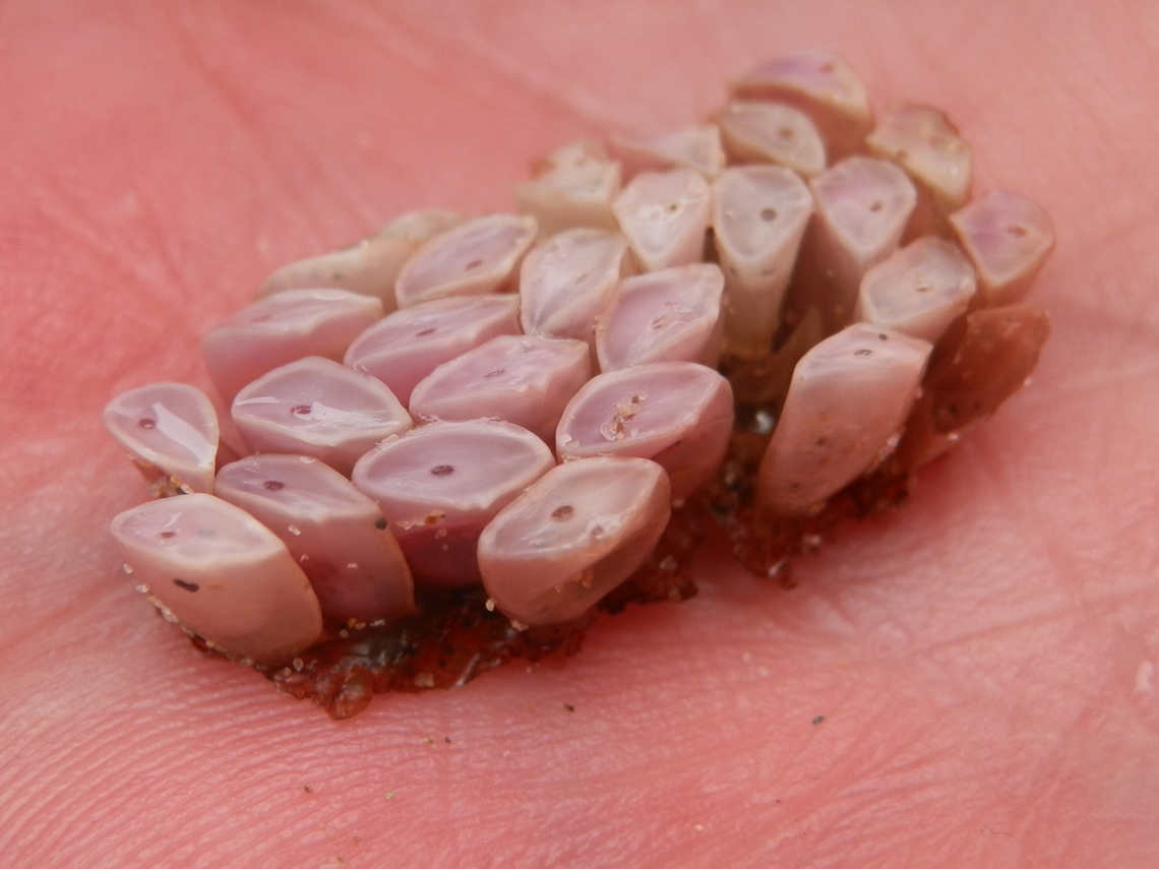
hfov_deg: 31.7
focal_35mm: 61
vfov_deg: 24.0
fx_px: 2042
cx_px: 580
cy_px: 434
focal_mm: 10.99
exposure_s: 1/100
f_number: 3.7
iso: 80
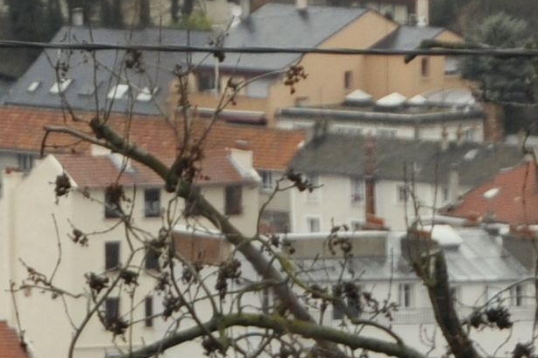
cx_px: -1038
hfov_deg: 2.5
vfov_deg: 1.7
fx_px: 12196
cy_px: -489
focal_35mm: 817
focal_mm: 78
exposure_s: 1/125
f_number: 5.6
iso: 220
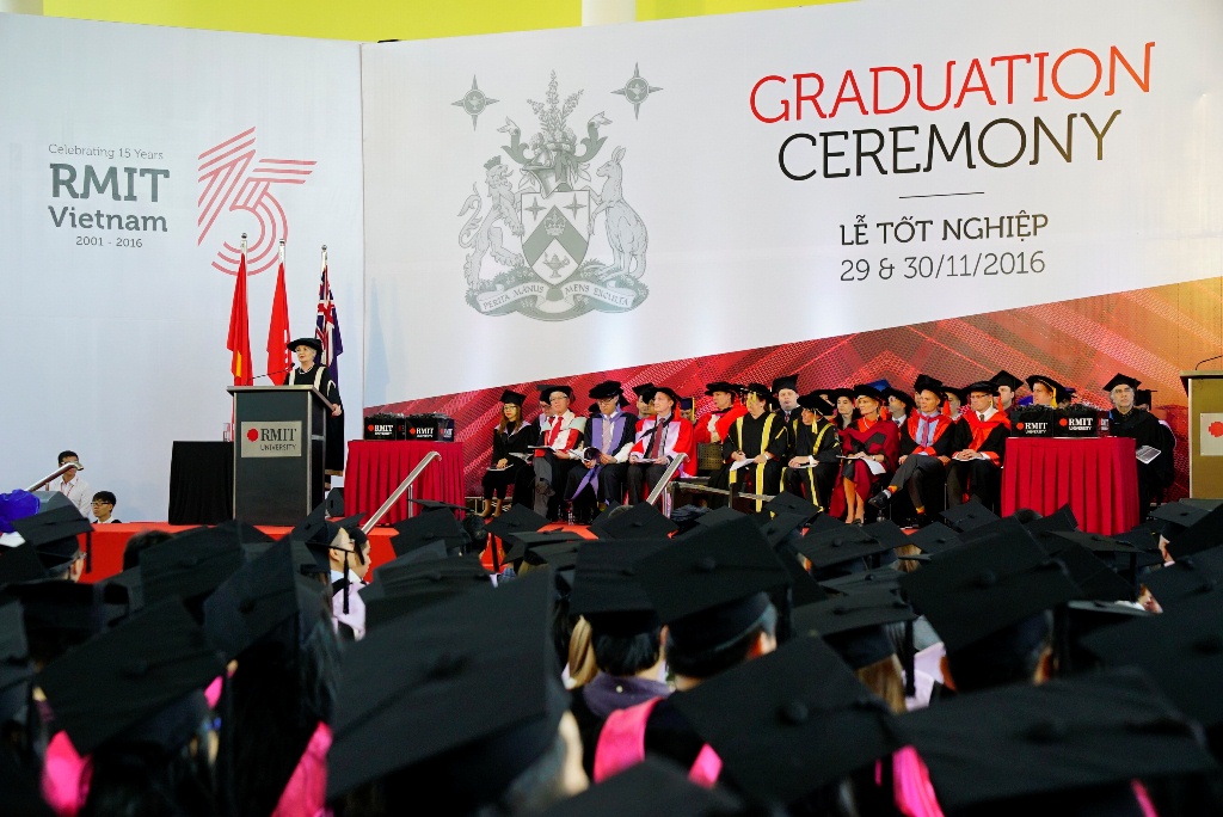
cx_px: 612
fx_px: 2379
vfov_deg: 19.5
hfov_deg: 28.8
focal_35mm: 70
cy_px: 408
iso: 2000
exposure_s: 1/250
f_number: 5.6
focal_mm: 70
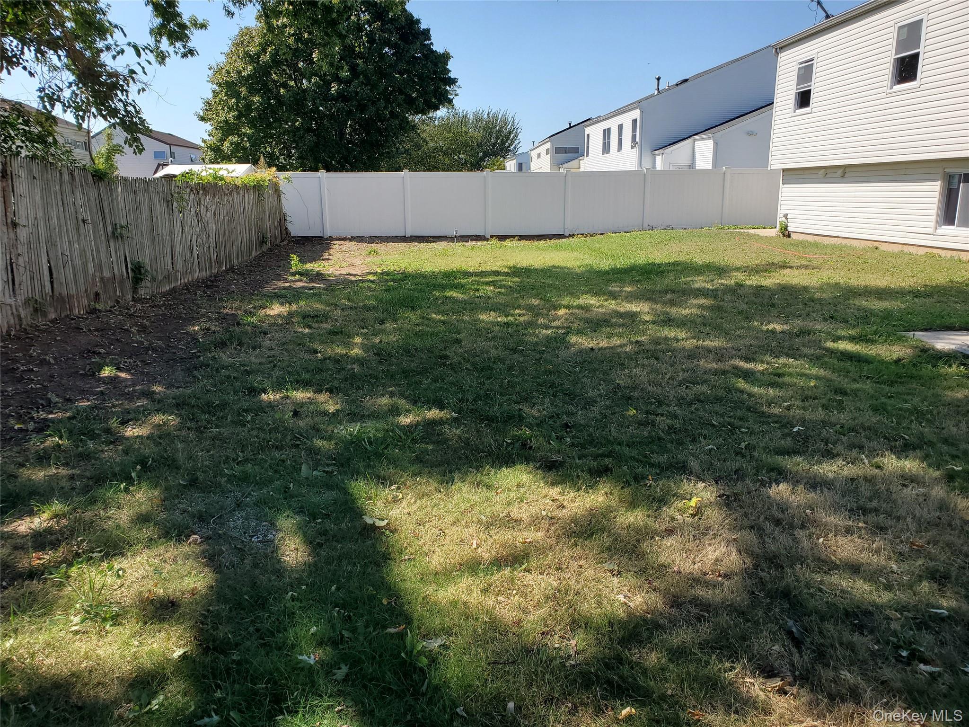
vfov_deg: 53.1
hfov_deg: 67.3
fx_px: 728
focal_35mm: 26
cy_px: 364
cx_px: 484
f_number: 2.4
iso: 50
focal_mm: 4.3
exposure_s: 1/834
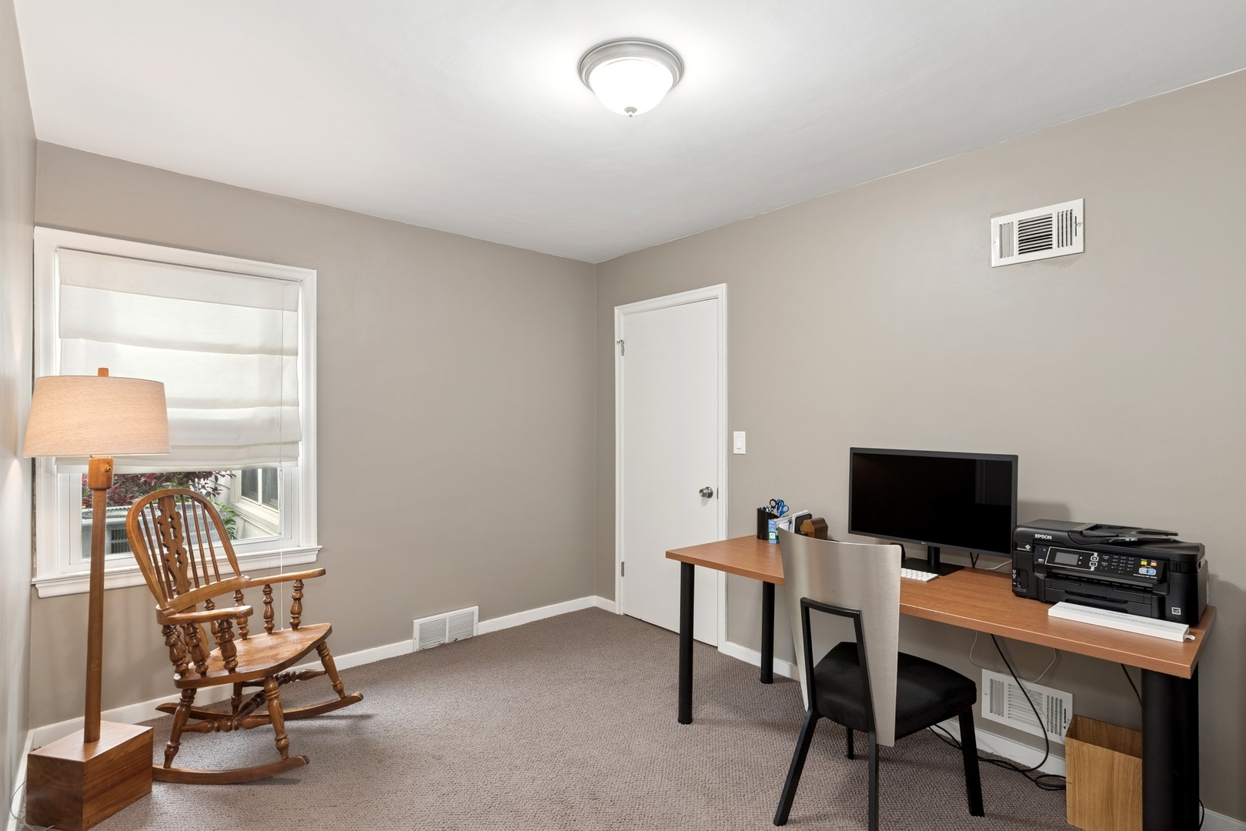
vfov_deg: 70.5
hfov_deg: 93.3
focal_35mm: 17
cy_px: 416
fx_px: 588
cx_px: 623
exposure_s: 1/15
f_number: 7.1
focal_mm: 17
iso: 200
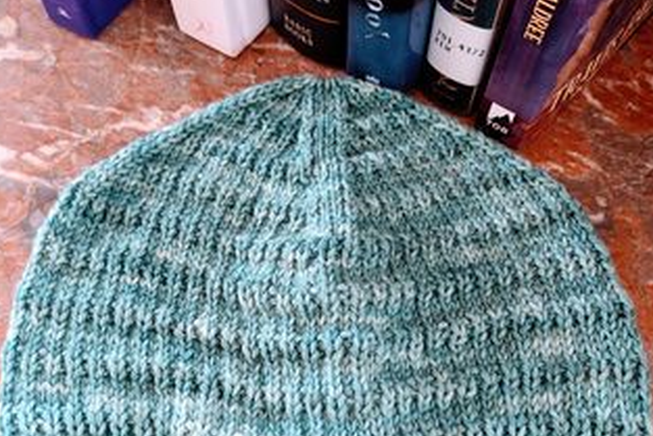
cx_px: 323
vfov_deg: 38.4
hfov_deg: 55.8
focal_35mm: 34
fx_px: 617
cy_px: 294
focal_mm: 6.9
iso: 1385
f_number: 1.68
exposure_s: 1/57.6
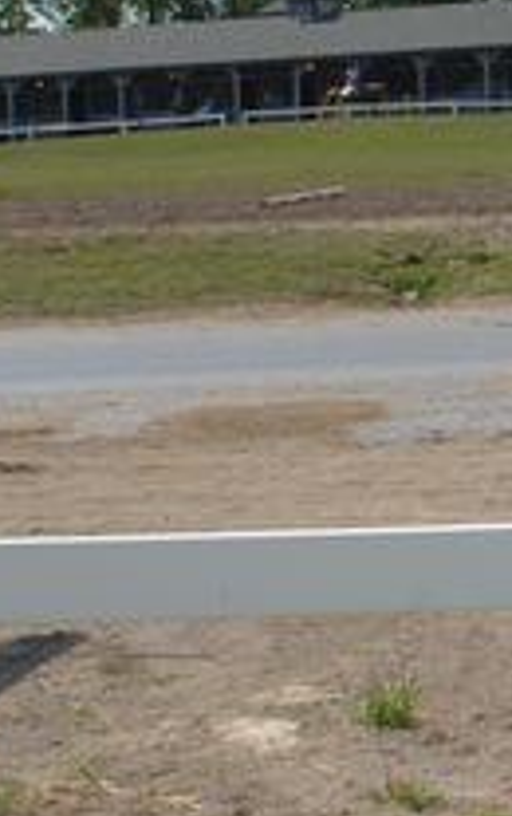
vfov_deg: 15.7
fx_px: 2937
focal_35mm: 132
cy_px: 219
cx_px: 1146
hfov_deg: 9.1
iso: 200
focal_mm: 28
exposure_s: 1/250
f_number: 13
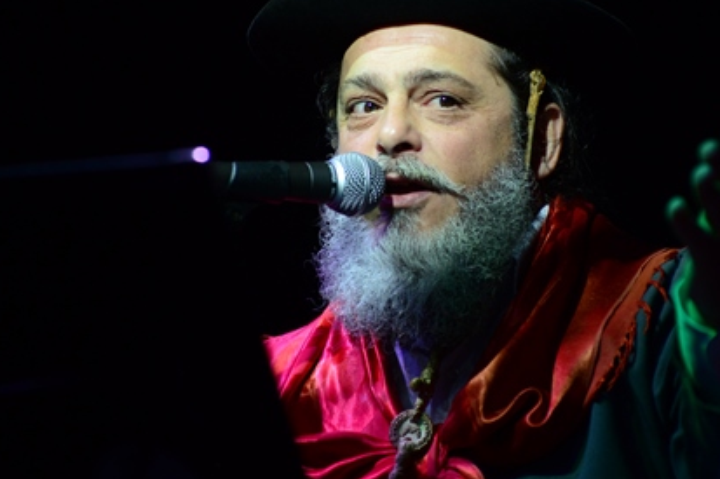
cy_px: 165
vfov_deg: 4.4
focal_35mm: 310
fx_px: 6197
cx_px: 455
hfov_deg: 6.6
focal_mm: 200
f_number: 6.3
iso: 2000
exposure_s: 1/500
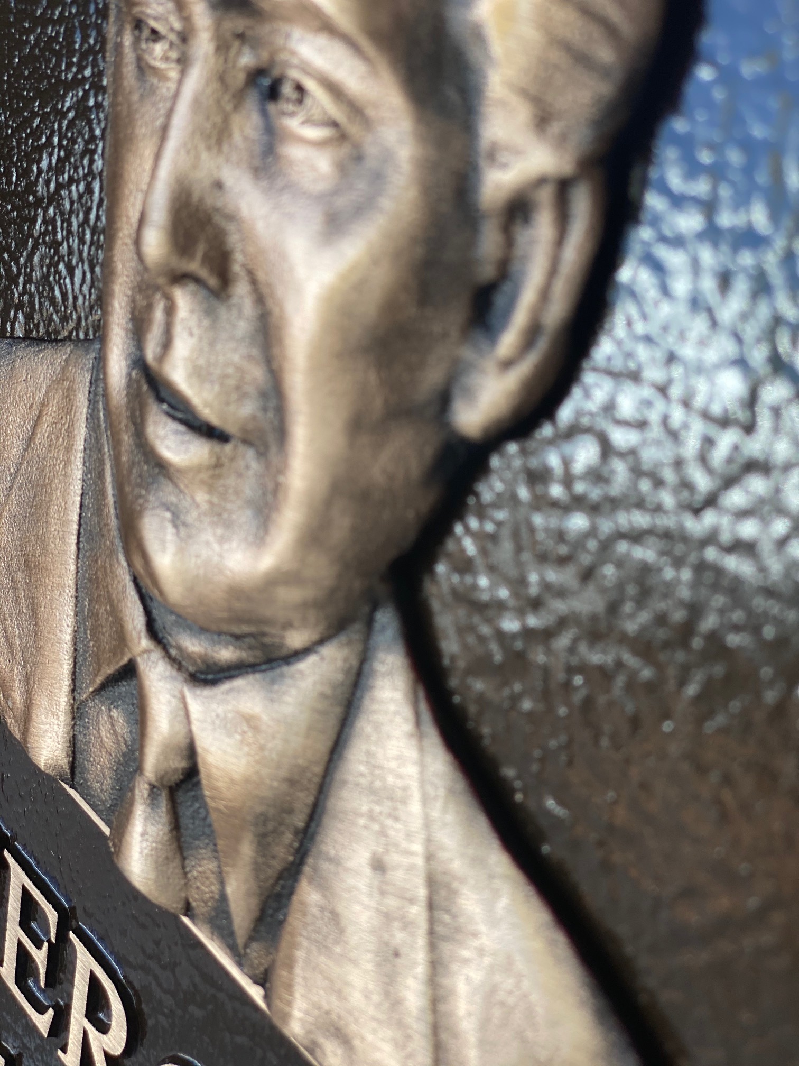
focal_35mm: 52
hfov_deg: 28.0
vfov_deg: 36.8
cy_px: 533
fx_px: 1600
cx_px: 400
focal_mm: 6
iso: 20
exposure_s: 1/135
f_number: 2
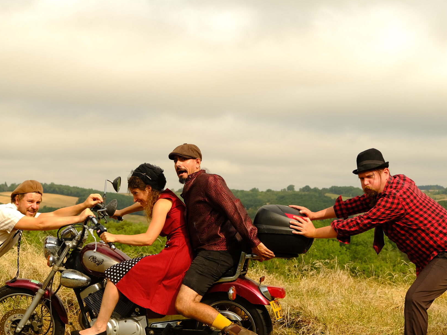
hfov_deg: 26.3
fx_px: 955
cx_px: 226
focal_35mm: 74
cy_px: 160
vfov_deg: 19.9
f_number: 4
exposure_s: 1/1000
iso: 125
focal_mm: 32.9
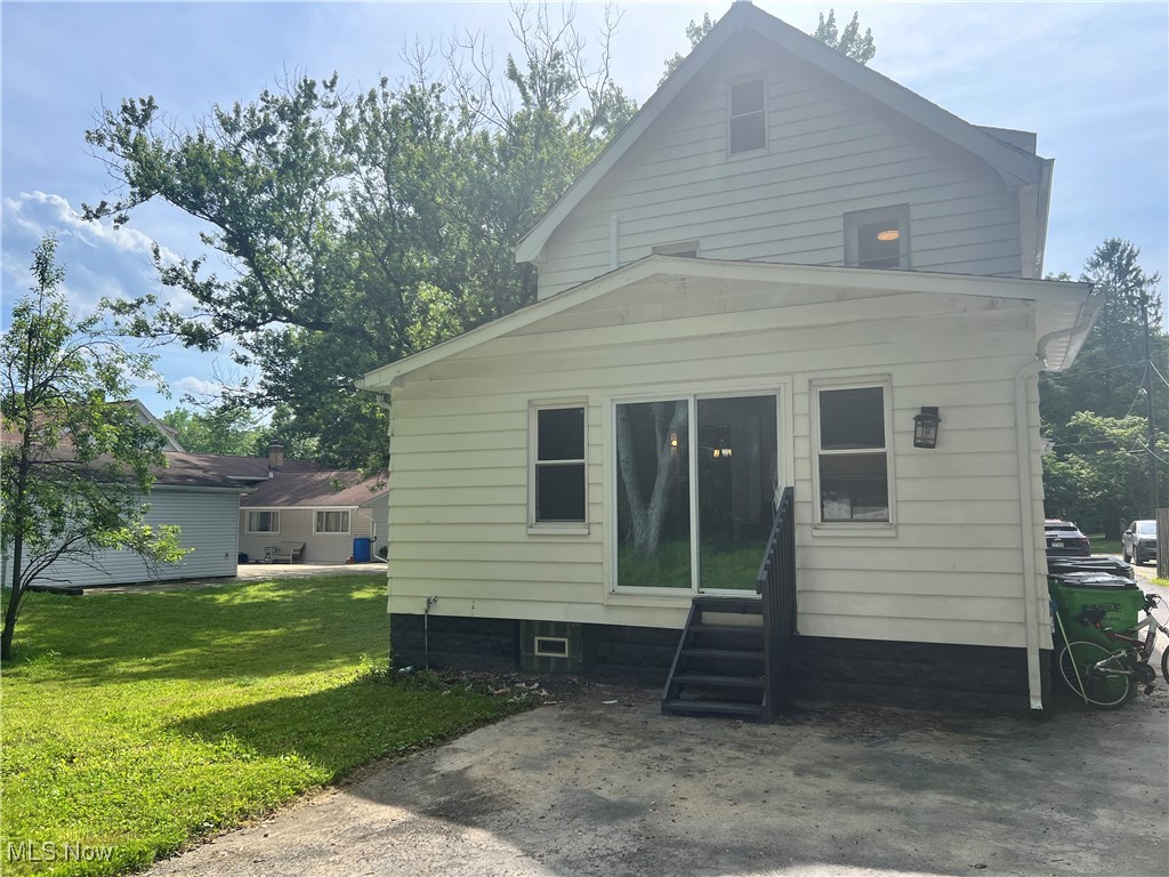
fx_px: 878
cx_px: 584
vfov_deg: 53.1
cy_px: 438
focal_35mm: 26
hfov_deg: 67.3
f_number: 1.5
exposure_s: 1/2353
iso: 50
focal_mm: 5.7
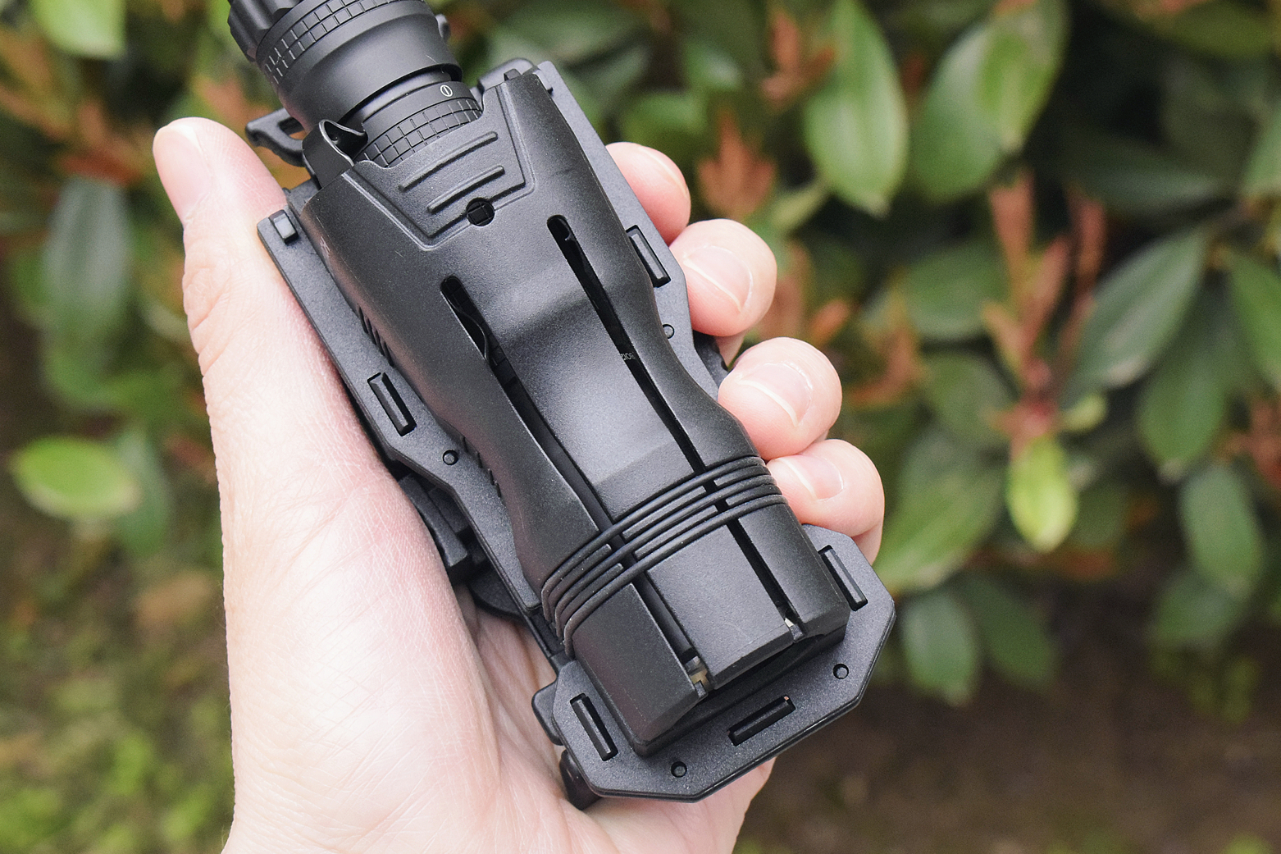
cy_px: 316
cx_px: 645
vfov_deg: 12.9
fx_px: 3758
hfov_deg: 19.3
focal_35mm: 106
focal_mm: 55
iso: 3200
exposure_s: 1/500
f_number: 11
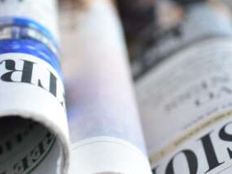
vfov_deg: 11.2
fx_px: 884
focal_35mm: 132
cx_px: 150
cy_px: 110
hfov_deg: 14.9
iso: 320
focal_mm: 40
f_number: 4
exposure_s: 1/60
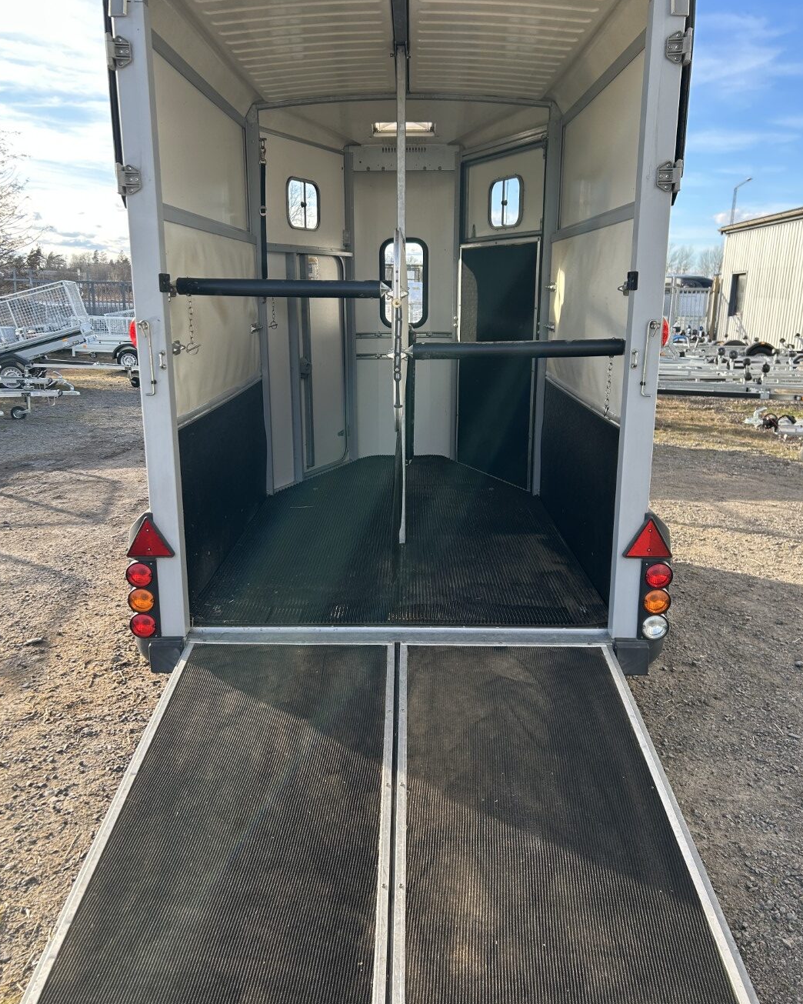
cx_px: 404
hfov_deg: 51.5
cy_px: 489
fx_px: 832
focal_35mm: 28
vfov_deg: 62.2
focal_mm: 5.7
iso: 50
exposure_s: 1/628
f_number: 1.5
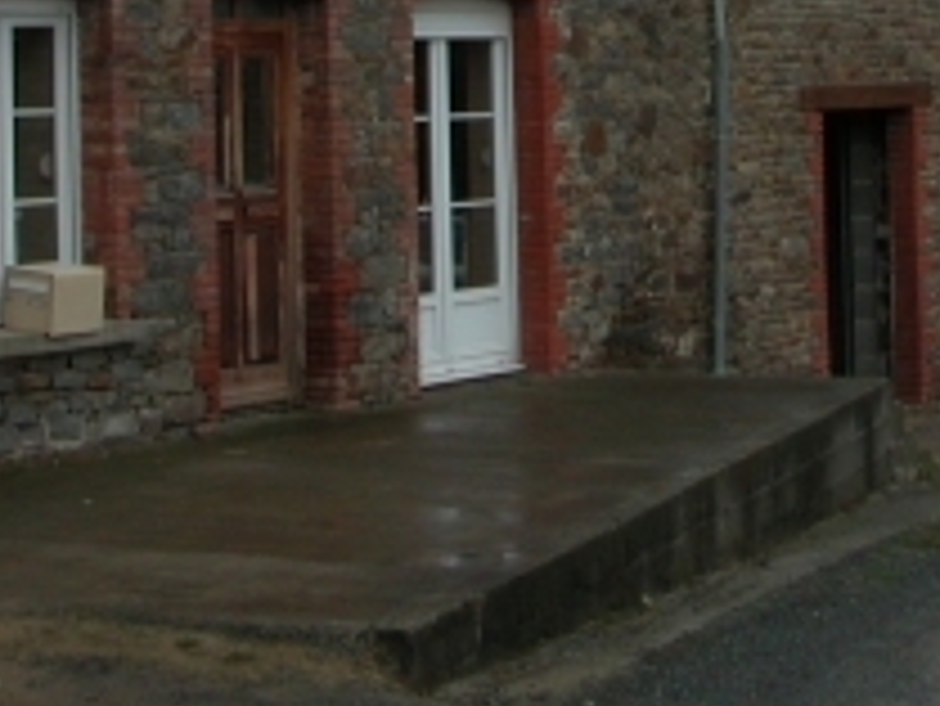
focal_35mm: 114
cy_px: -328
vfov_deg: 12.4
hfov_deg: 17.2
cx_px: 706
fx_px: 3097
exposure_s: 1/227
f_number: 5
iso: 100
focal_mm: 8.9
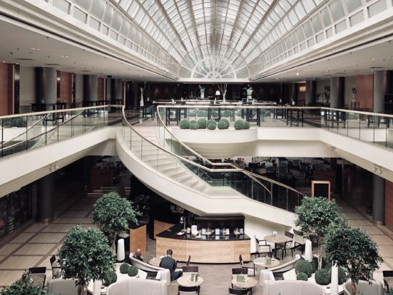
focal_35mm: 39
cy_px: 102
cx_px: 217
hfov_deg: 47.8
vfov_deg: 36.5
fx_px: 443
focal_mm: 3.99
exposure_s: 1/150
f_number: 1.8
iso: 25
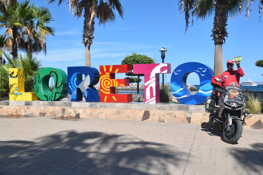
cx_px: 130
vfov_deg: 35.9
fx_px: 270
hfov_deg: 51.9
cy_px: 88
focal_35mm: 37
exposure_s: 1/400
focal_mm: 24
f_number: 10
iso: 200
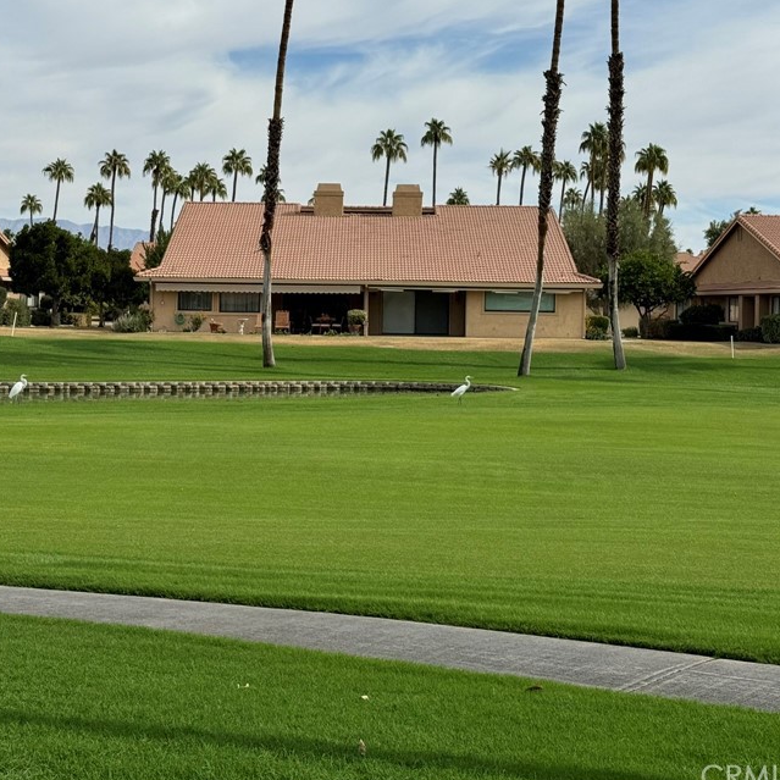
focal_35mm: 68
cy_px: 325
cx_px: 282
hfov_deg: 25.3
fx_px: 1734
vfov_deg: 25.3
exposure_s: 1/5848
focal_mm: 6.76
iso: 64
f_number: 1.78
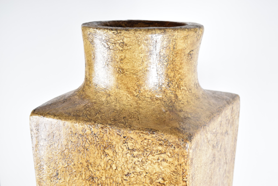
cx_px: 139
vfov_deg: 18.9
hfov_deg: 28.1
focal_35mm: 72
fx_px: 556
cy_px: 93
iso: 800
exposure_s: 1/125
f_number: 6.3
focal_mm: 48
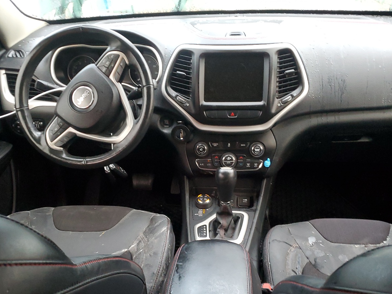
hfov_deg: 51.4
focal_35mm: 36
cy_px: 202
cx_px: 194
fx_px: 408
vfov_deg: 39.1
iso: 243
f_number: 1.5
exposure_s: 1/60.2
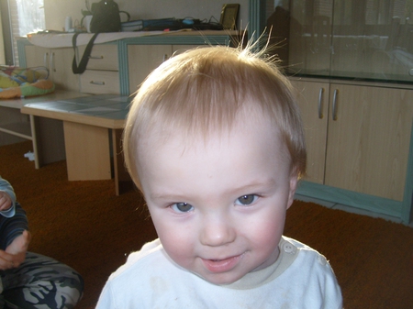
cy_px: 154
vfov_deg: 40.7
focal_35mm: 35
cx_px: 206
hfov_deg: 52.7
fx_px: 417
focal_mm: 5.8
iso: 100
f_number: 2.8
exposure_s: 1/45
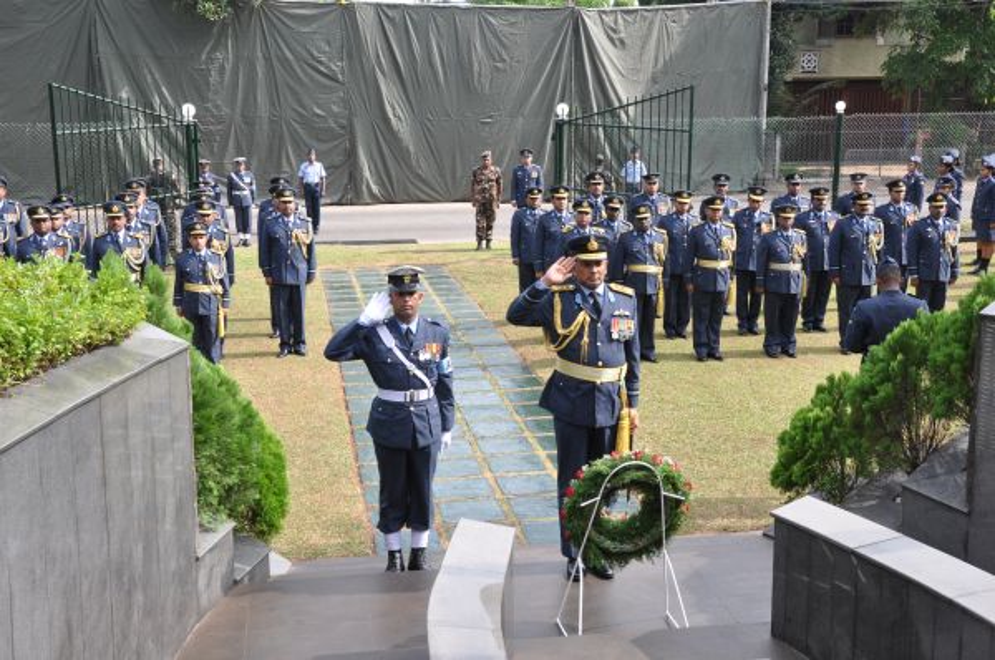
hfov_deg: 43.7
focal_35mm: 45
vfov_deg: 29.8
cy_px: 330
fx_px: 1242
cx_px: 498
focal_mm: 30
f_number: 10
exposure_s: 1/125
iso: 250
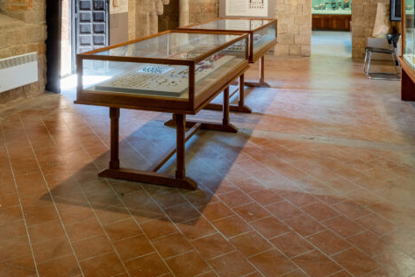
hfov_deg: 49.5
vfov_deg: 32.5
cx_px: 207
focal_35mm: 39
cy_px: 27
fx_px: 450
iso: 200
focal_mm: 18
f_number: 18
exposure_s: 1.3
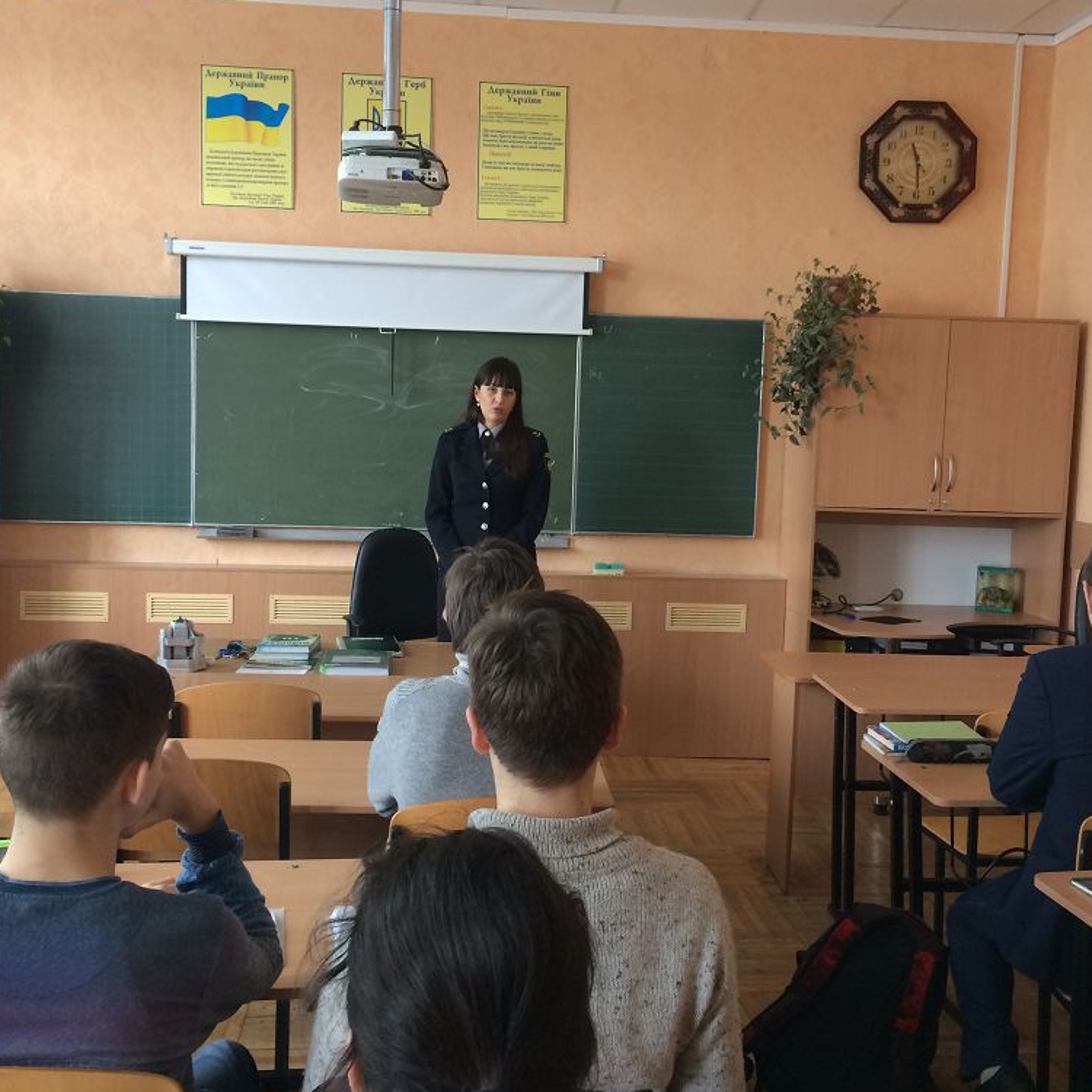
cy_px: 545
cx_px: 550
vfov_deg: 47.2
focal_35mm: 35
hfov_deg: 47.2
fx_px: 1249
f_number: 2.2
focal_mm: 4.15
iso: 64
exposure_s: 1/33
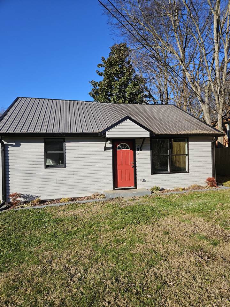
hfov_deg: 58.9
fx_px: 204
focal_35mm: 23
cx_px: 115
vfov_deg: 73.9
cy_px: 154
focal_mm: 5.4
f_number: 1.8
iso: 25
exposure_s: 1/1829
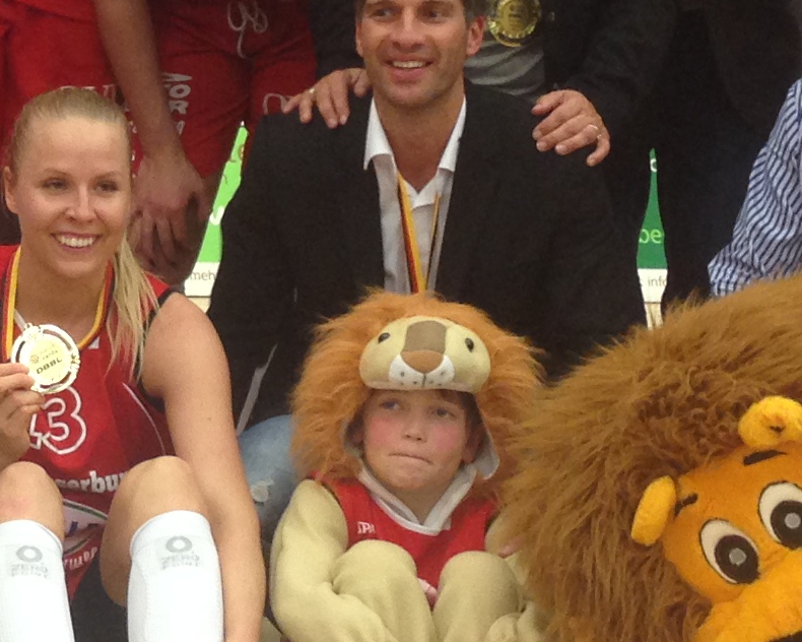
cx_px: -157
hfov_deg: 14.1
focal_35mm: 133
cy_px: 136
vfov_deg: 11.6
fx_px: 3157
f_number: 2.4
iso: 100
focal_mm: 4.12
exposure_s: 1/20
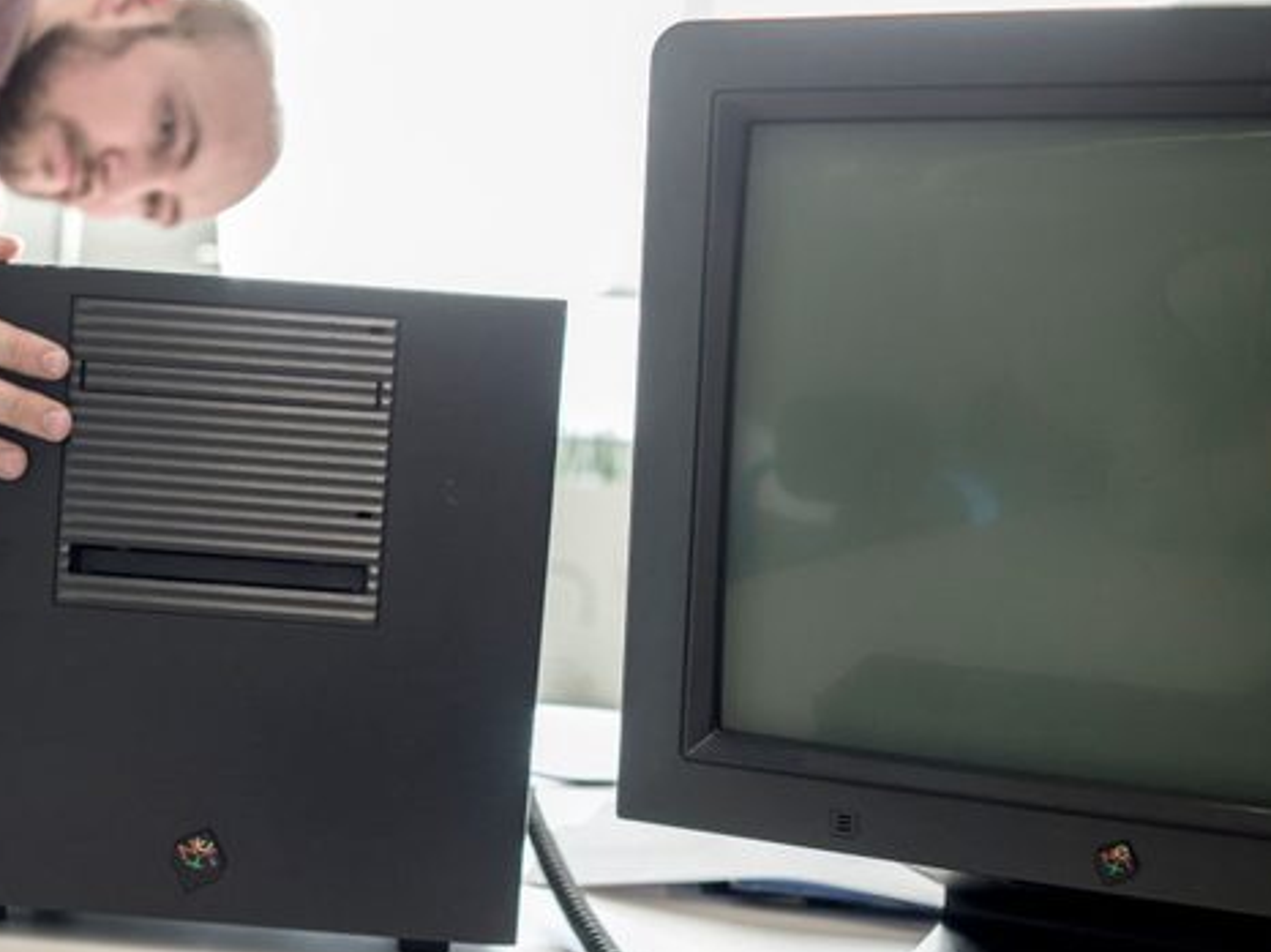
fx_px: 1908
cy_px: 622
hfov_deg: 36.0
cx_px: 327
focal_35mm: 52
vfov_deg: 27.9
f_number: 4
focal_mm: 35
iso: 800
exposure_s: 1/160
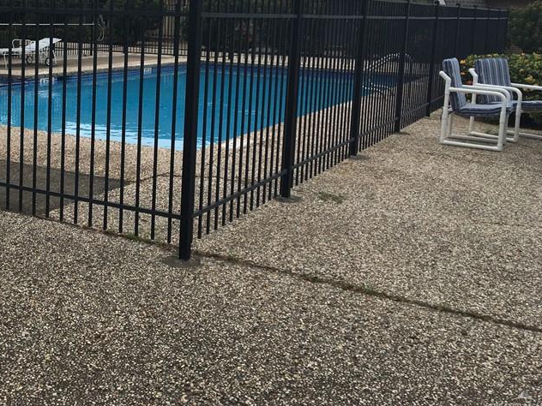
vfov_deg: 30.3
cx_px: 127
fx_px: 736
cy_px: 96
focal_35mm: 47
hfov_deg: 39.2
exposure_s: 1/2262
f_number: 2.2
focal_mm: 4.15
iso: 25
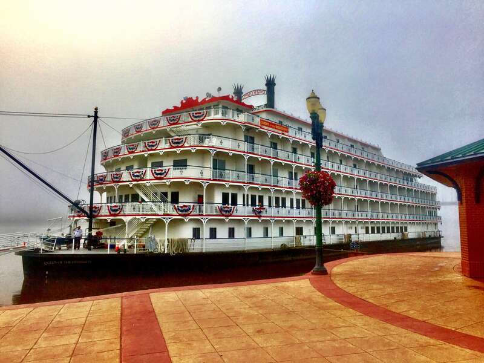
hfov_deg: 61.7
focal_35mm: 29
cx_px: 242
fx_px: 405
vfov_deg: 48.2
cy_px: 182
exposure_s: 1/501
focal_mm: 4.15
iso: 32
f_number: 2.2
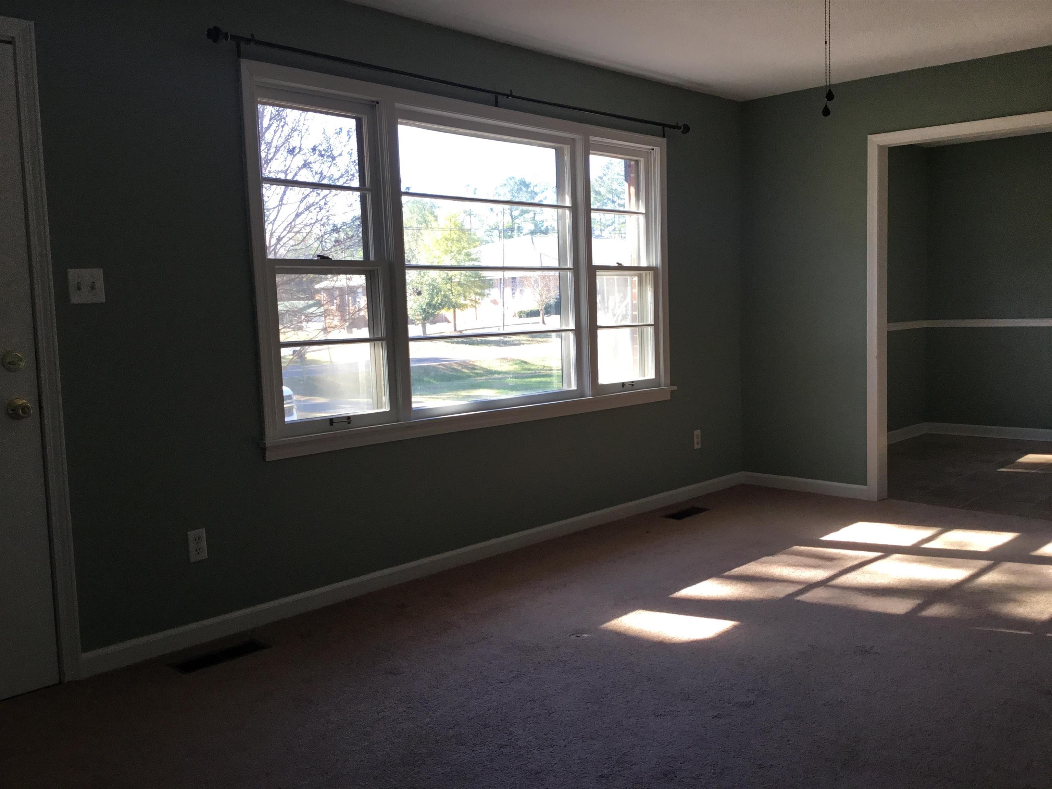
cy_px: 394
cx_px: 526
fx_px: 942
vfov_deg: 45.4
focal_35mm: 31
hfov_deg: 58.4
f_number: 2.4
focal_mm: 3.3
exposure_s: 1/120
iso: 40
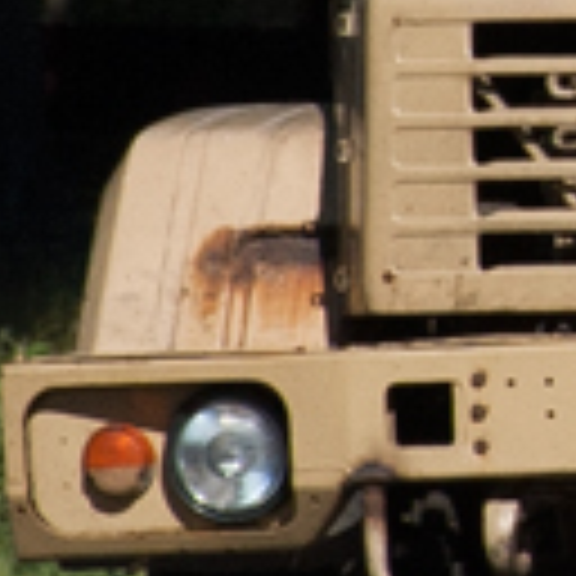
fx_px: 26074
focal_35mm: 1385
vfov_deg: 1.3
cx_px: 1368
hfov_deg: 1.3
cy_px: -734
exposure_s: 1/1000
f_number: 8
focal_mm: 116
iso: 200
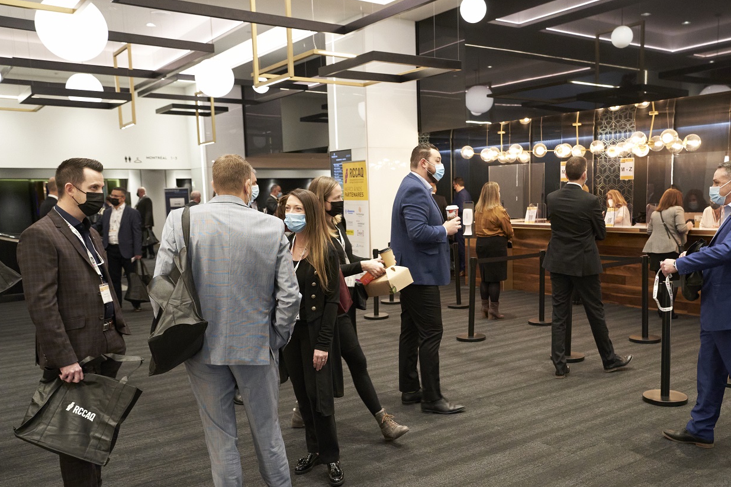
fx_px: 691
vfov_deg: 38.8
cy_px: 278
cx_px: 427
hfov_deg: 55.5
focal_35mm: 34
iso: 10000
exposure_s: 1/200
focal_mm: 28
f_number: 4
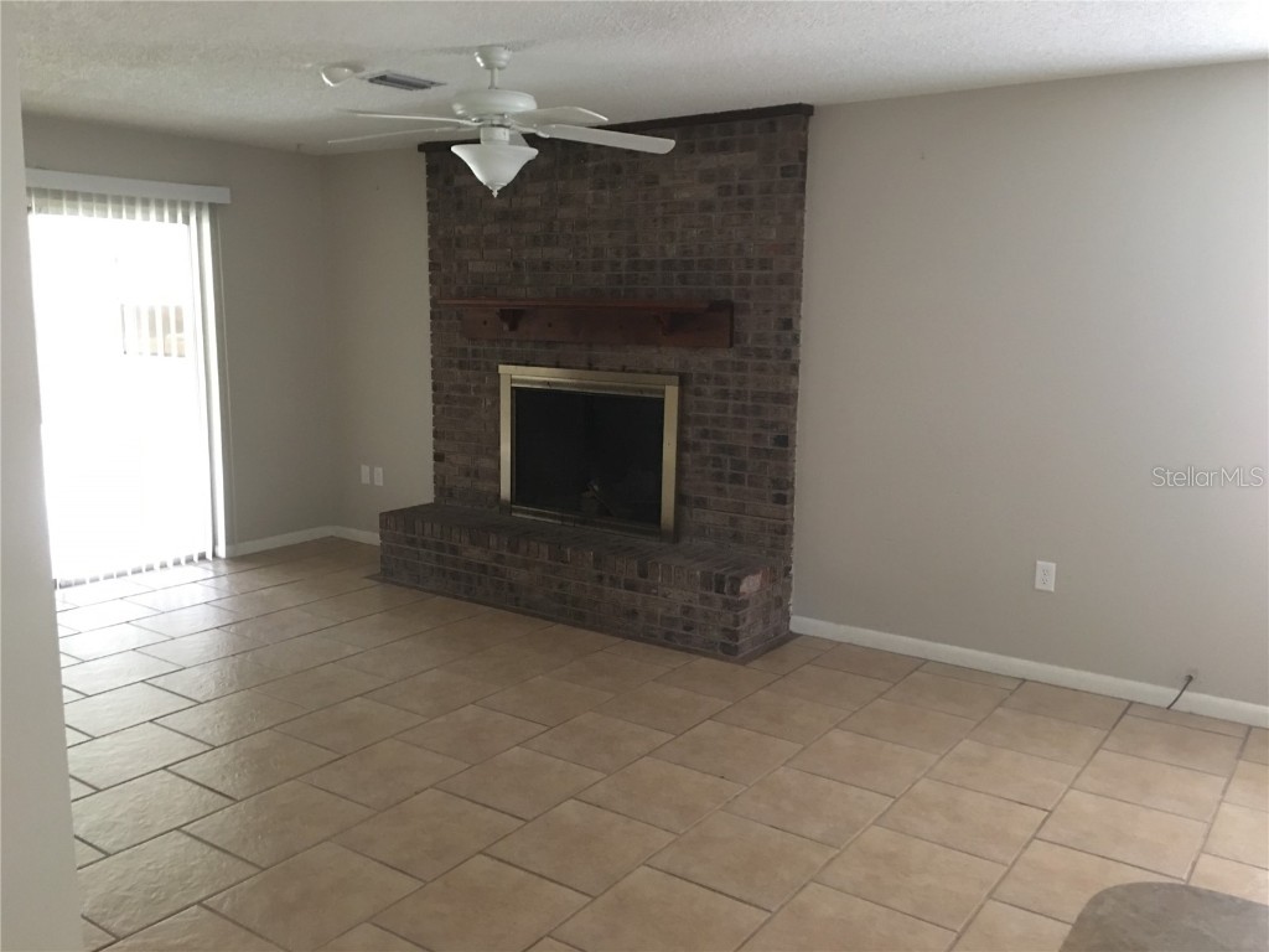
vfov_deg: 48.2
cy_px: 476
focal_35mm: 29
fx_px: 1063
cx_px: 634
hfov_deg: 61.7
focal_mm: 4.15
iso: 80
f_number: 2.2
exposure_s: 1/4
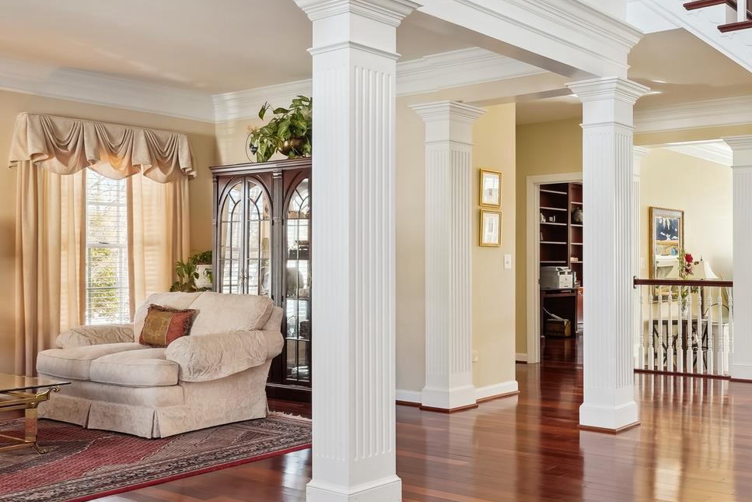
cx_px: 666
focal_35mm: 36
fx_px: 752
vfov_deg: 36.9
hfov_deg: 48.1
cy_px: 254
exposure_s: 1/50
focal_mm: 17
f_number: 8
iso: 640
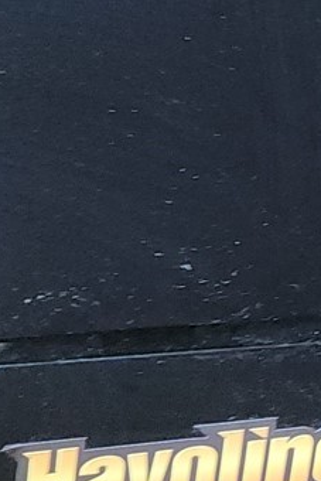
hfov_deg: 7.8
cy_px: 158
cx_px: 1070
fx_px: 1924
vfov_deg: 14.2
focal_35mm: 144
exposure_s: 1/24
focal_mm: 6.4
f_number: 1.8
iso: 80
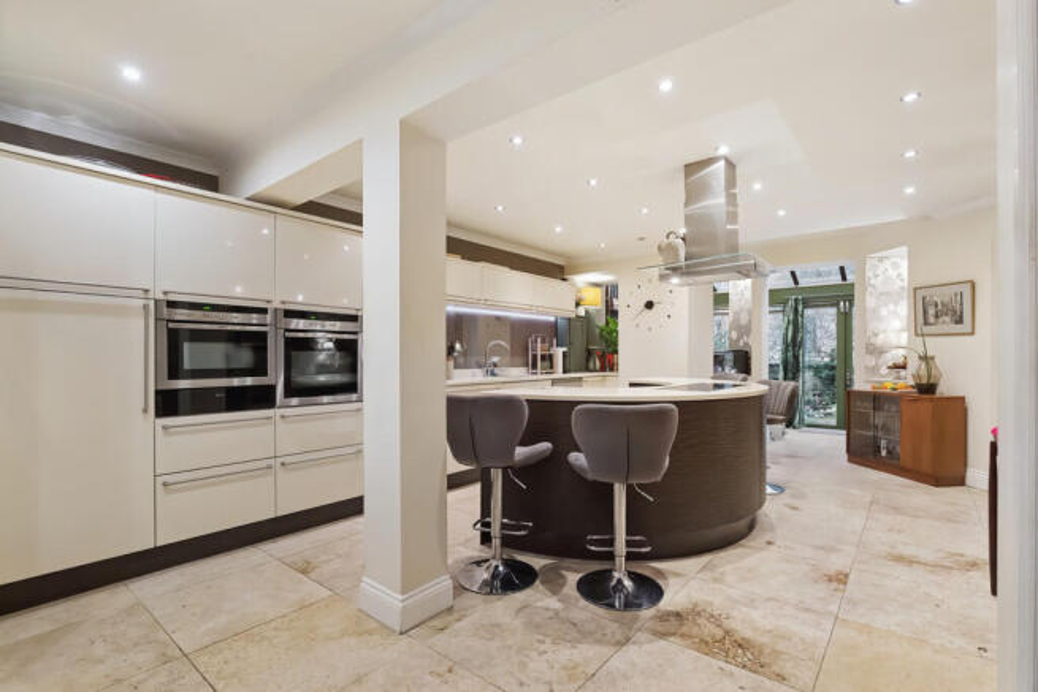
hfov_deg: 96.7
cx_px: 519
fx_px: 461
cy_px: 346
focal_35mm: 16
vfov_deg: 73.8
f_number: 8
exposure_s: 1/25
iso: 4000
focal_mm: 16
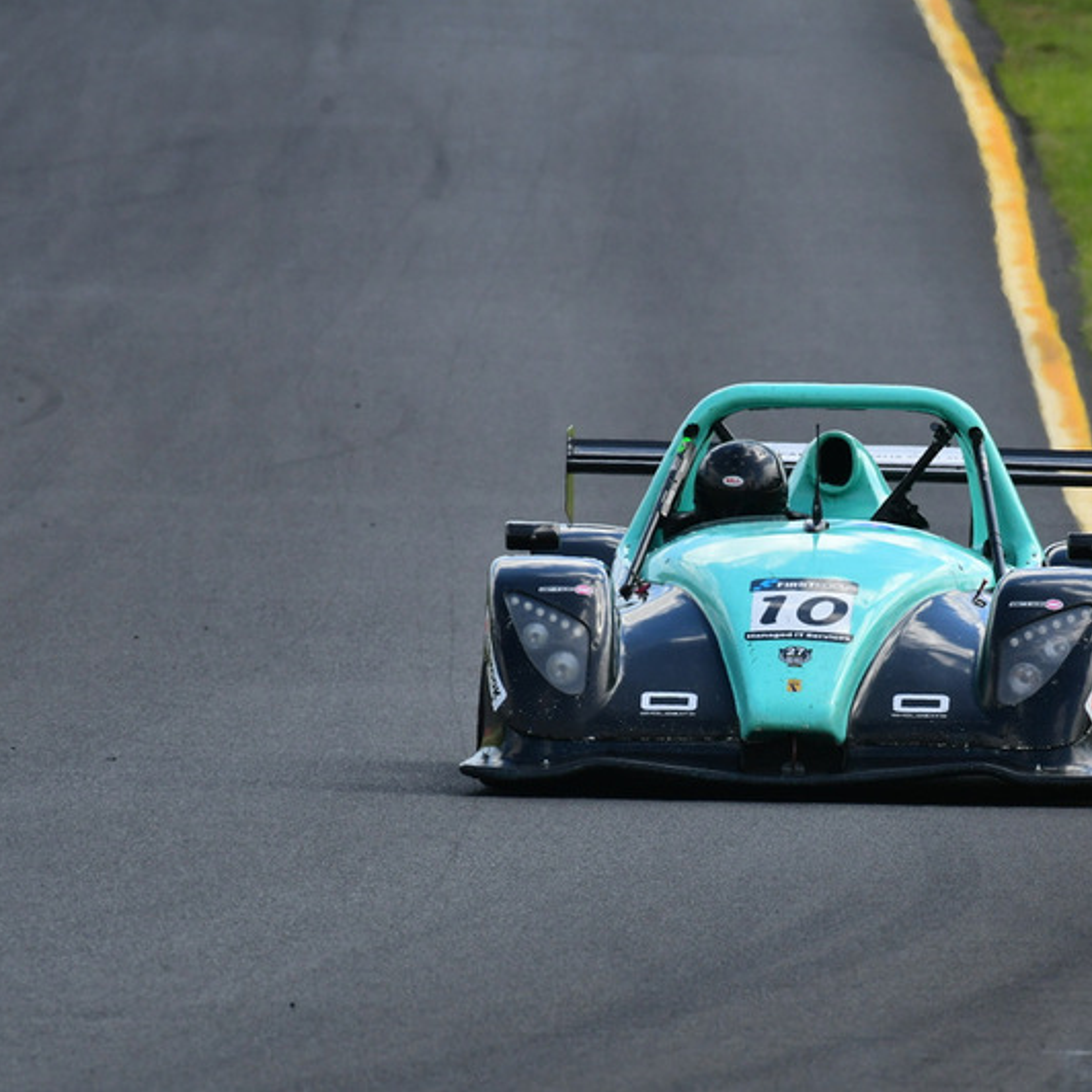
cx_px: 764
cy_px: 546
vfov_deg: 1.8
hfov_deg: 1.8
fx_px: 34227
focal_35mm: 959
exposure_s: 1/640
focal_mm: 500
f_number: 11
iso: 800
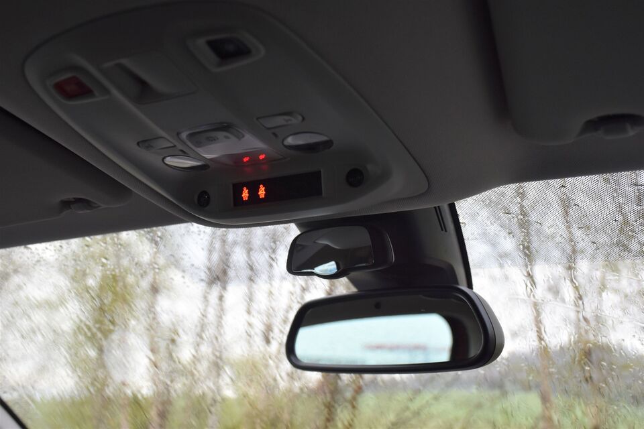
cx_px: 322
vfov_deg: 33.0
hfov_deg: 47.9
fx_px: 724
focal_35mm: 40
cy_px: 214
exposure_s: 1/60
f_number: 4
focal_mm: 27
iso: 400
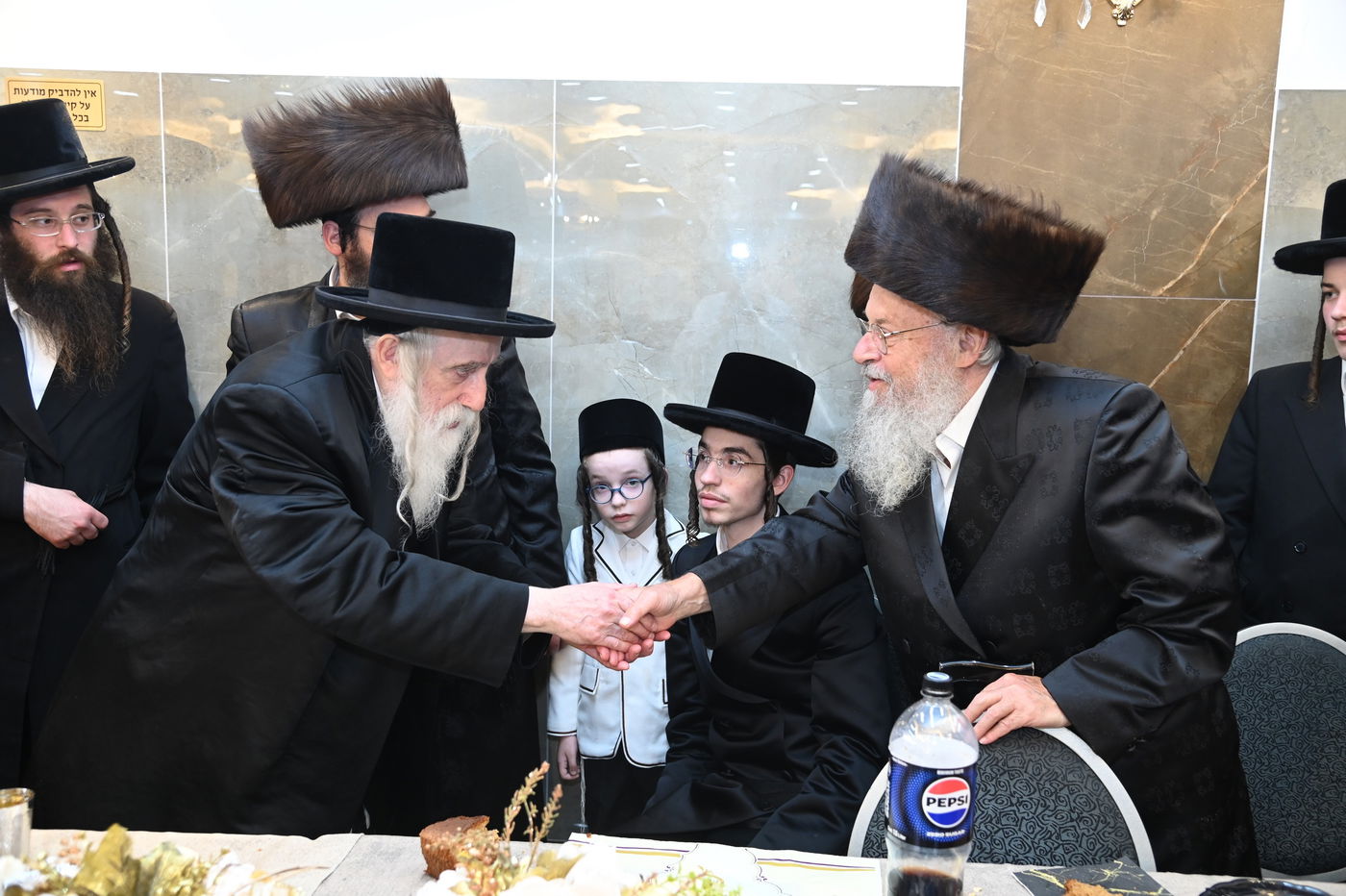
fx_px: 1158
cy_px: 448
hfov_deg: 60.3
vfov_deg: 42.3
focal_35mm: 31
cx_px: 673
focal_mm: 31
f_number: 4.5
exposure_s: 1/125
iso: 1250
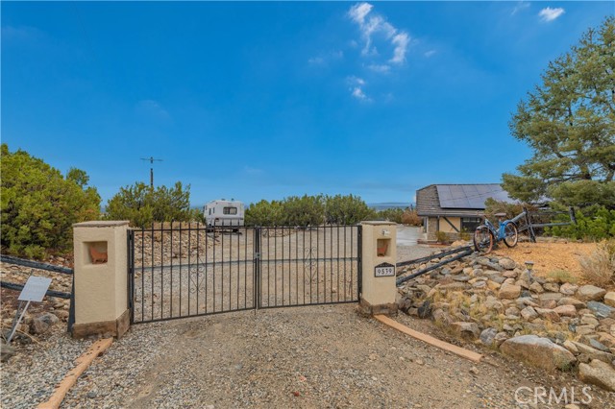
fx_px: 256
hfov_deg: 100.4
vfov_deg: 77.3
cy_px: 204
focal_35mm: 15
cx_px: 308
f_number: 6.3
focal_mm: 15
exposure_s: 1/320
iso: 100
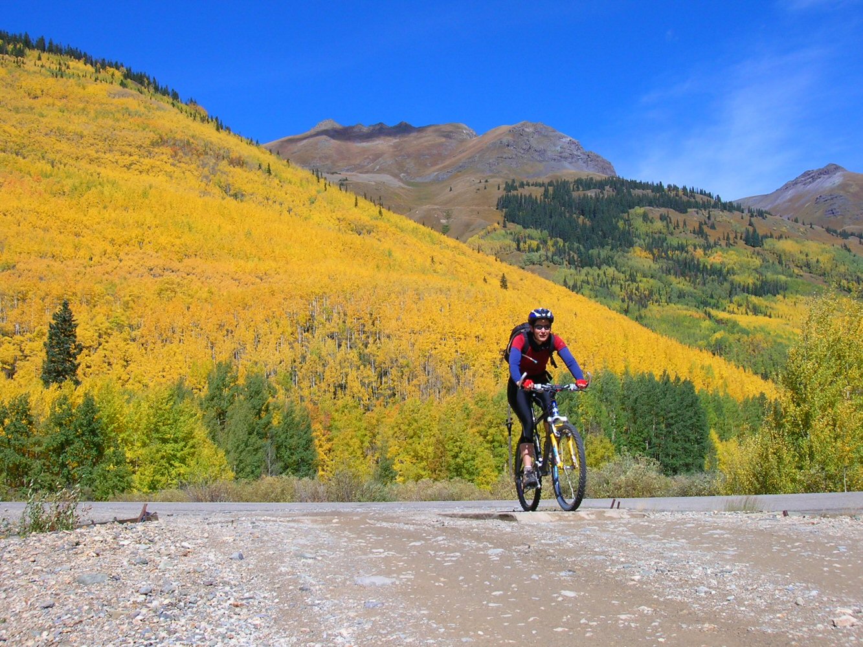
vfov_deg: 34.4
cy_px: 324
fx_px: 1047
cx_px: 432
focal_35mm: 42
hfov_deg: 44.8
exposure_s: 1/364
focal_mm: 7
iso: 50
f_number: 5.2
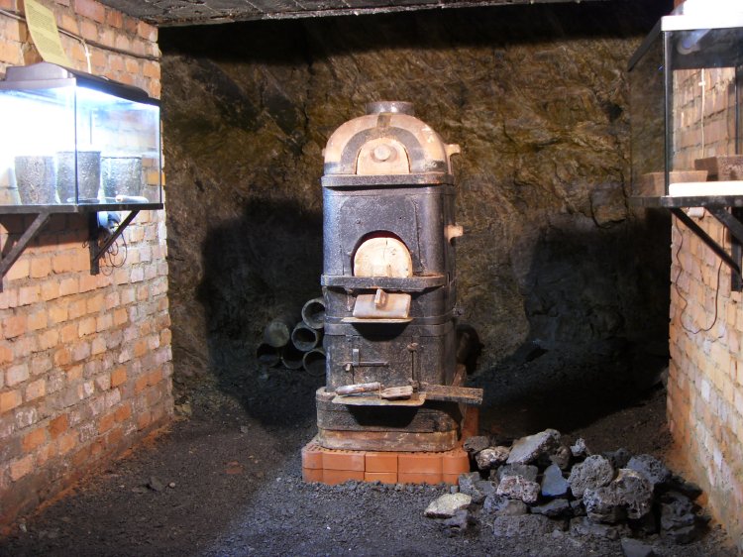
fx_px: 837
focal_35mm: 39
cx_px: 372
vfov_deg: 36.8
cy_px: 278
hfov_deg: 47.9
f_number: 3.5
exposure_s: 3
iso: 80
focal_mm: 6.6
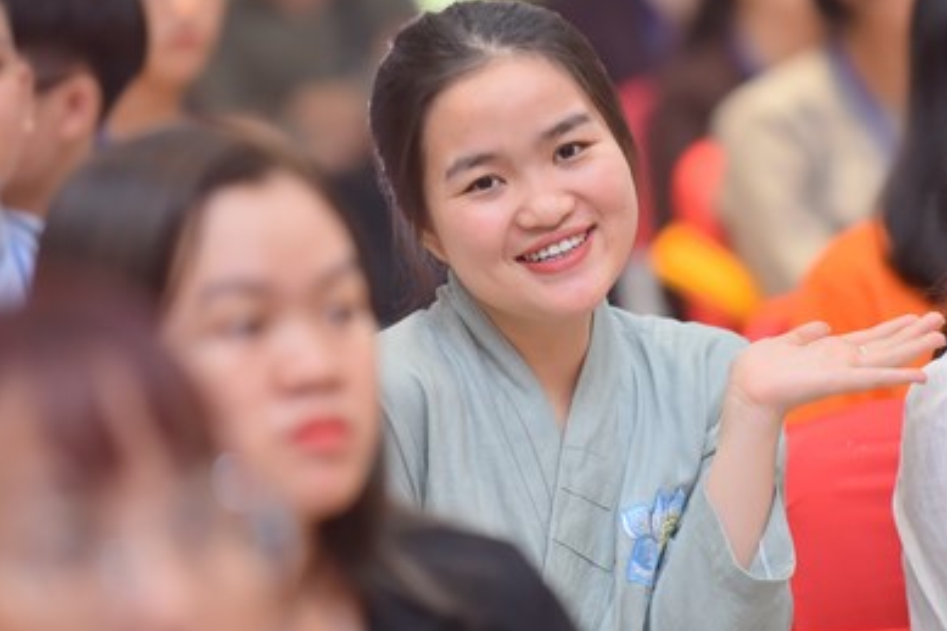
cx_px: 645
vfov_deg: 4.1
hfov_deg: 6.2
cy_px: 308
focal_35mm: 334
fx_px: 8782
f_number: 2.8
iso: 1000
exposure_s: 1/200
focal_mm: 200
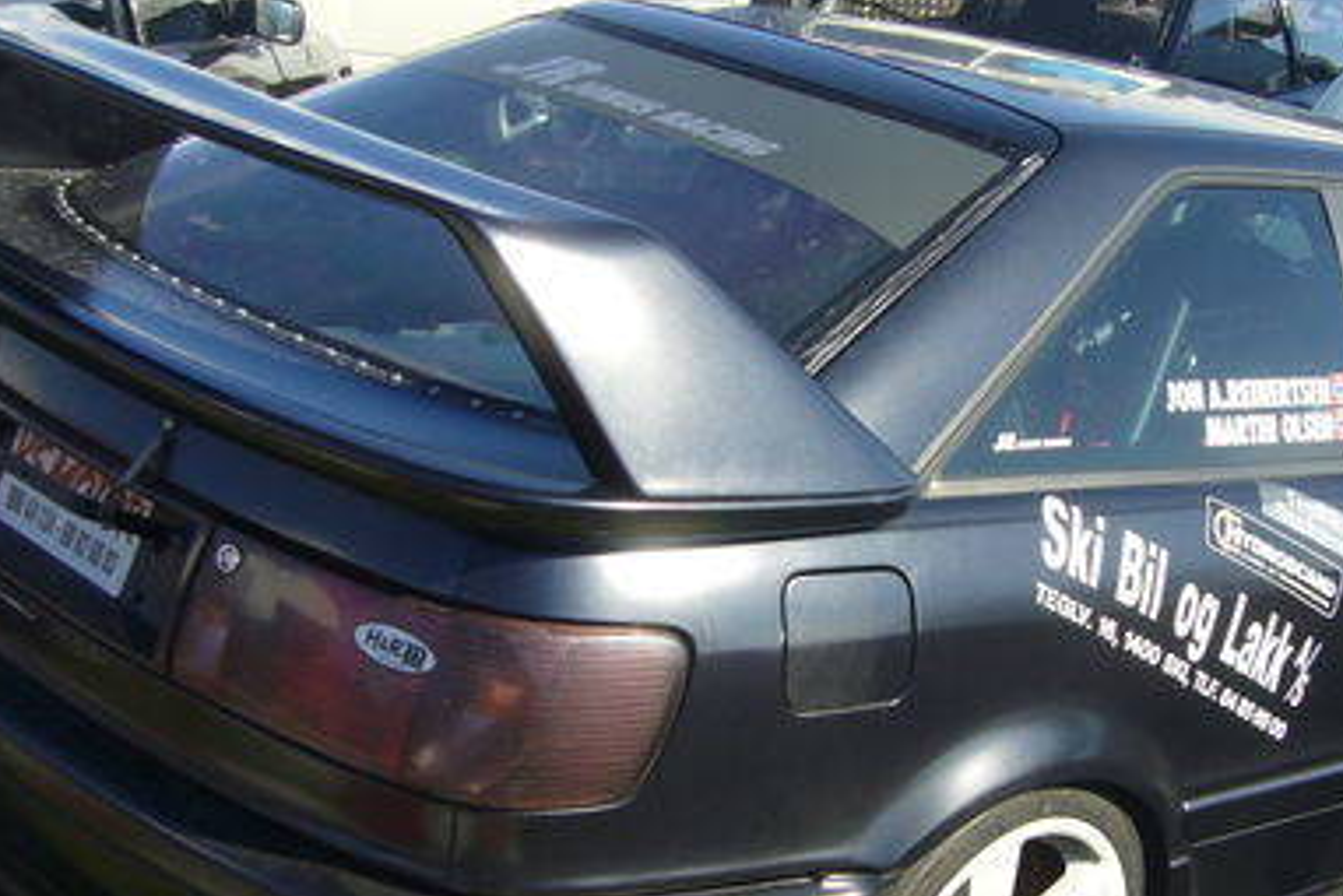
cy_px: 502
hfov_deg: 32.7
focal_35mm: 61
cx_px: 861
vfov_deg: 22.3
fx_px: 2276
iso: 80
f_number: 5.6
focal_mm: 5.8
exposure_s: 1/200
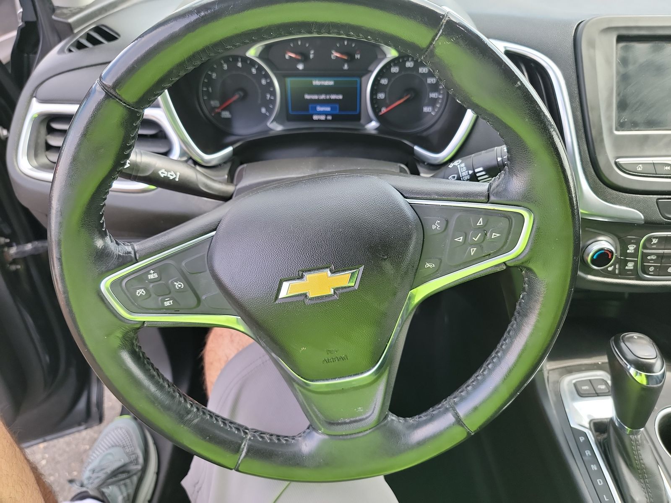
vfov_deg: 56.8
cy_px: 252
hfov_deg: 71.6
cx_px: 336
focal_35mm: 24
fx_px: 465
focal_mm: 6.7
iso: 68
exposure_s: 1/59
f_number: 1.8
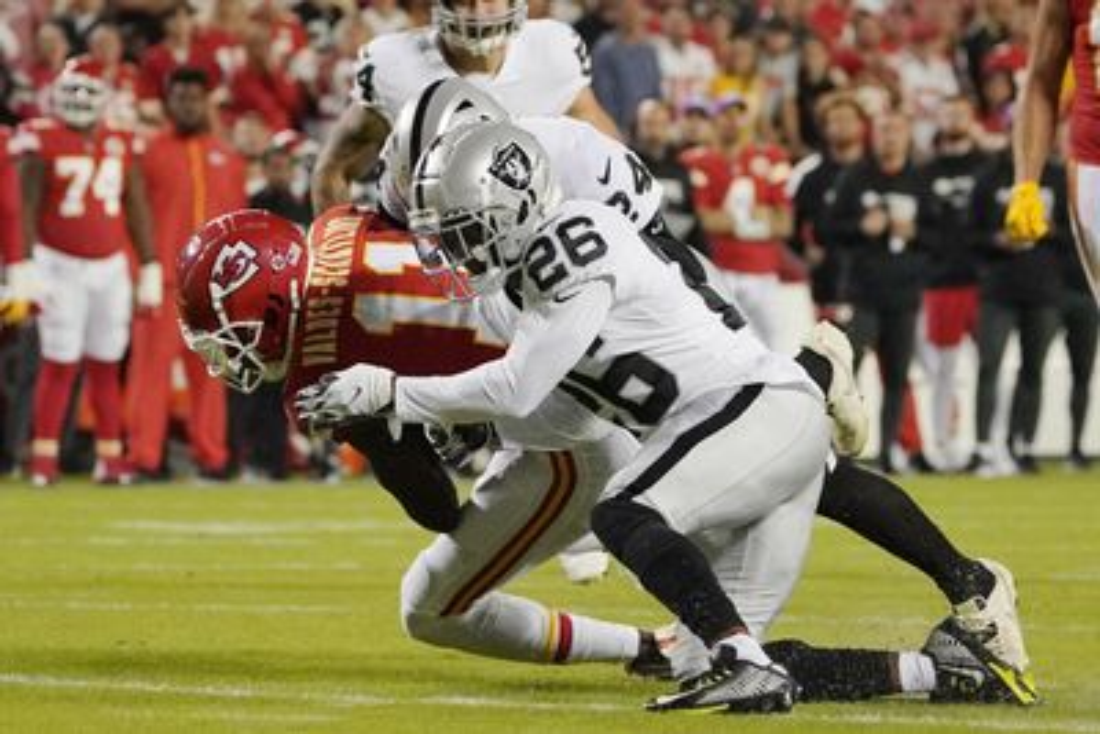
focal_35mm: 245
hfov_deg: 8.4
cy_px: 367
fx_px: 7488
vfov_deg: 5.6
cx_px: 550
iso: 8000
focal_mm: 245
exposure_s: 1/2000
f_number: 6.3
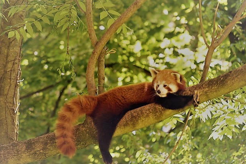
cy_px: 83
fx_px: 2085
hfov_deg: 6.8
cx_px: 123
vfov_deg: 4.5
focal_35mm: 305
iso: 100
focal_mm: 200
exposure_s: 1/25
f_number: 5.6
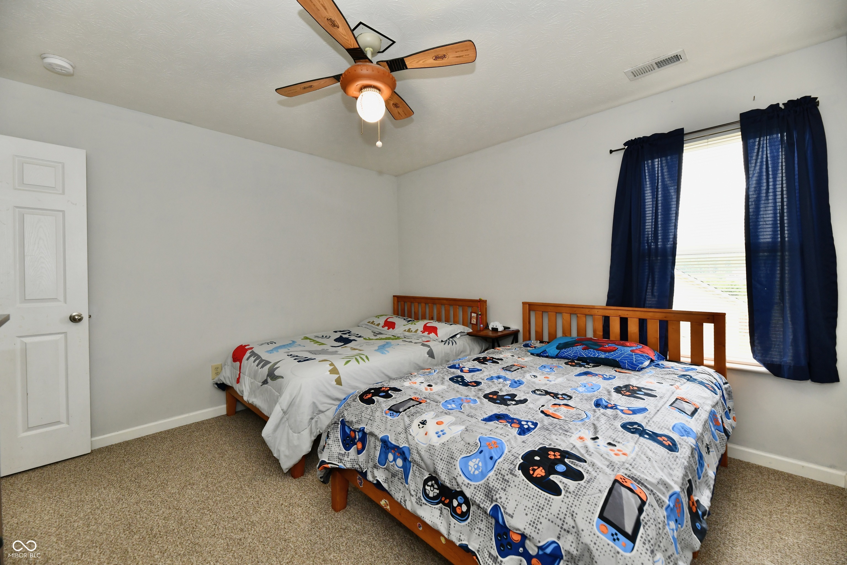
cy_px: 282
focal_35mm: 14
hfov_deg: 104.3
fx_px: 329
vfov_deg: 81.2
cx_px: 424
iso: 640
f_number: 6.3
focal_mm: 14
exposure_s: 1/125
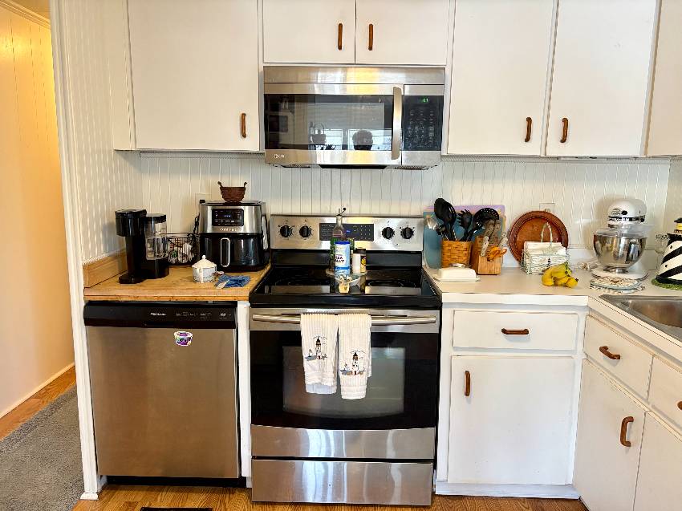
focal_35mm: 26
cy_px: 256
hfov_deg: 67.3
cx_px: 341
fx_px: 512
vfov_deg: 53.0
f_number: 1.6
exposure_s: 1/60
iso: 320
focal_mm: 5.96
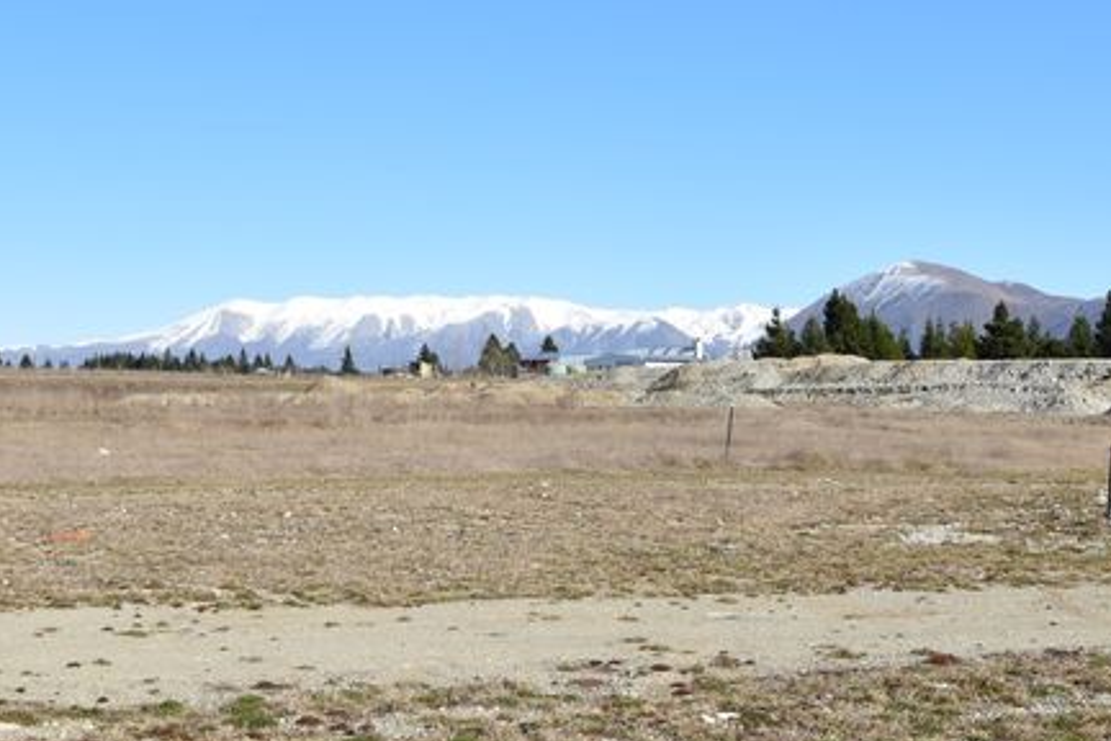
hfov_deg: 31.4
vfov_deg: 21.2
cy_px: 365
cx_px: 489
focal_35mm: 64
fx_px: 1975
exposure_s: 1/400
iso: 200
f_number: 10
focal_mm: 24
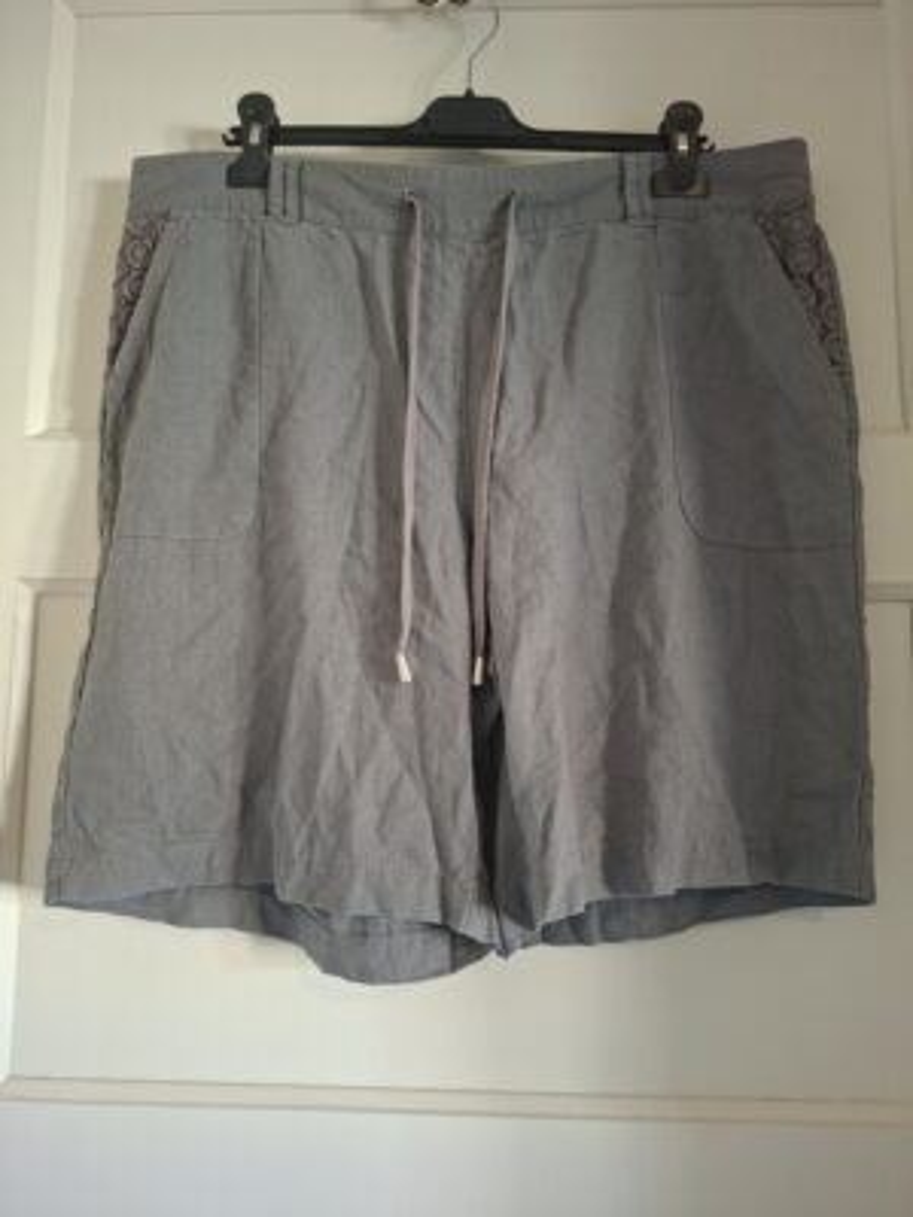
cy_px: 608
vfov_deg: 73.9
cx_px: 456
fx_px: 809
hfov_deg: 58.9
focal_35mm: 23
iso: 320
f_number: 1.8
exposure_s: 1/30
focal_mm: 5.54
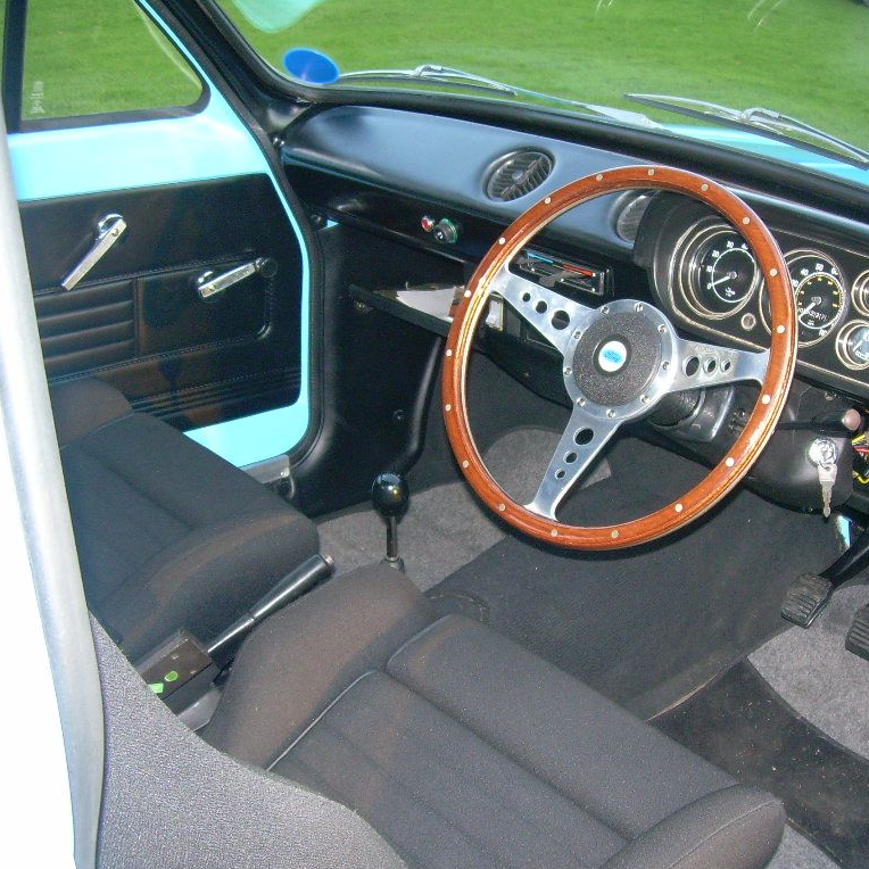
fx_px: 1278
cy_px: 436
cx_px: 553
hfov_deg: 37.3
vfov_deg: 37.6
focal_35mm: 45
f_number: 2.8
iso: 183
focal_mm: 6.3
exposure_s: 1/60
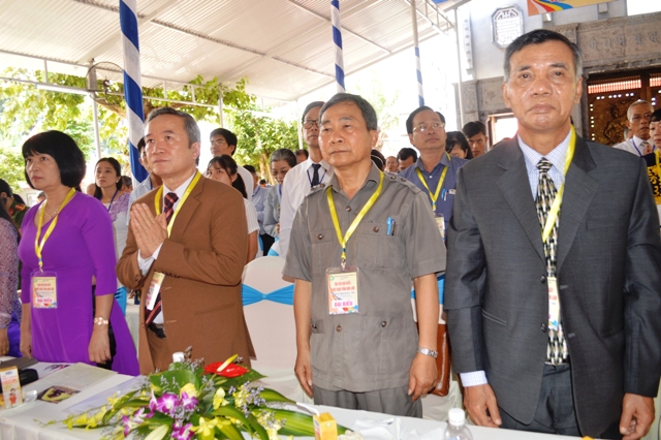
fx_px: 495
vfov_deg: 47.9
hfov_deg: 67.4
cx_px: 330
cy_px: 220
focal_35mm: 27
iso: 400
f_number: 4
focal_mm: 18
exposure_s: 1/80
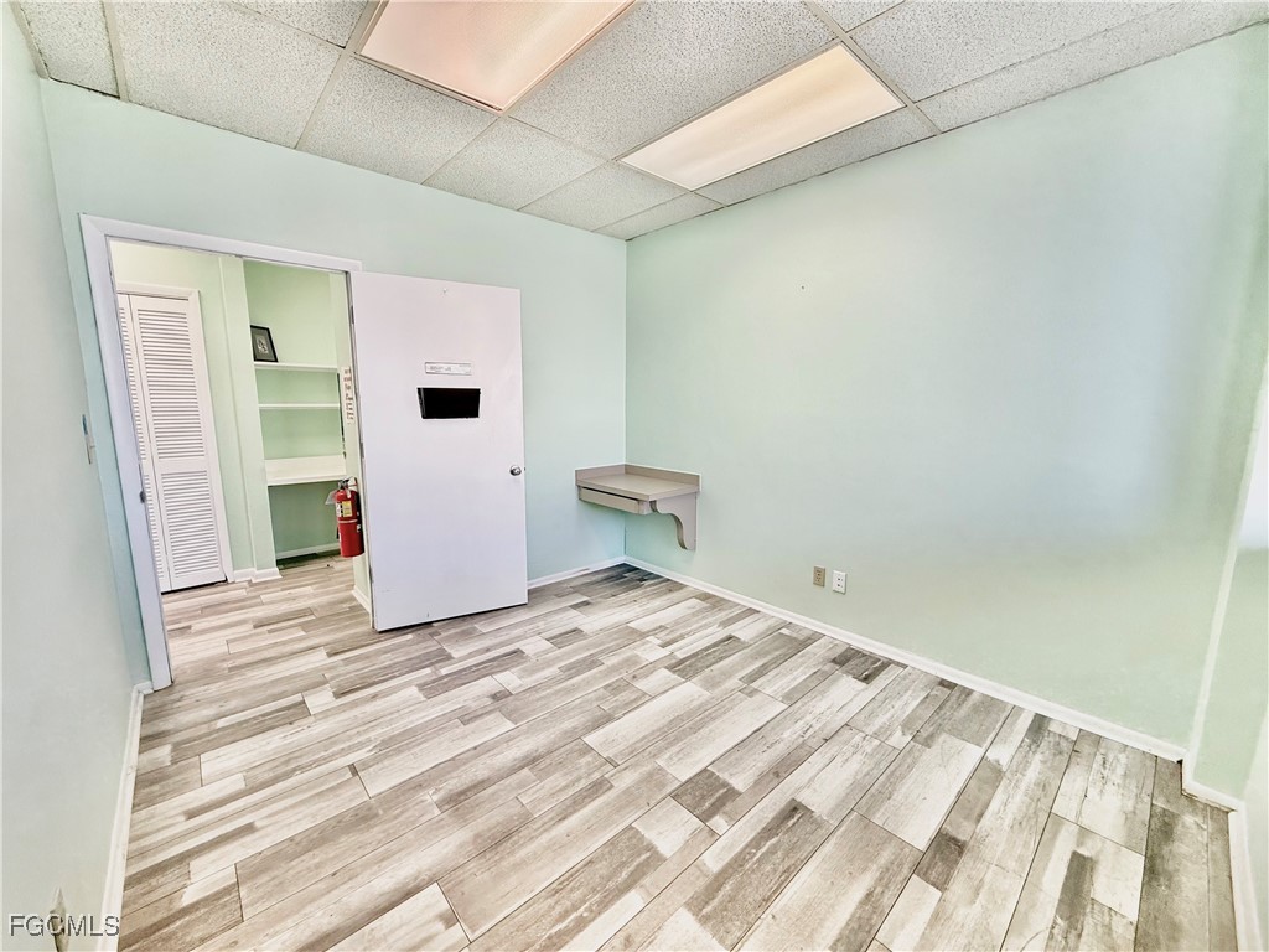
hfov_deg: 102.1
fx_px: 513
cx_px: 634
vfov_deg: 85.7
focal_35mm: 14
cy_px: 476
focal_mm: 2.22
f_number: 2.2
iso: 250
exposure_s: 1/120
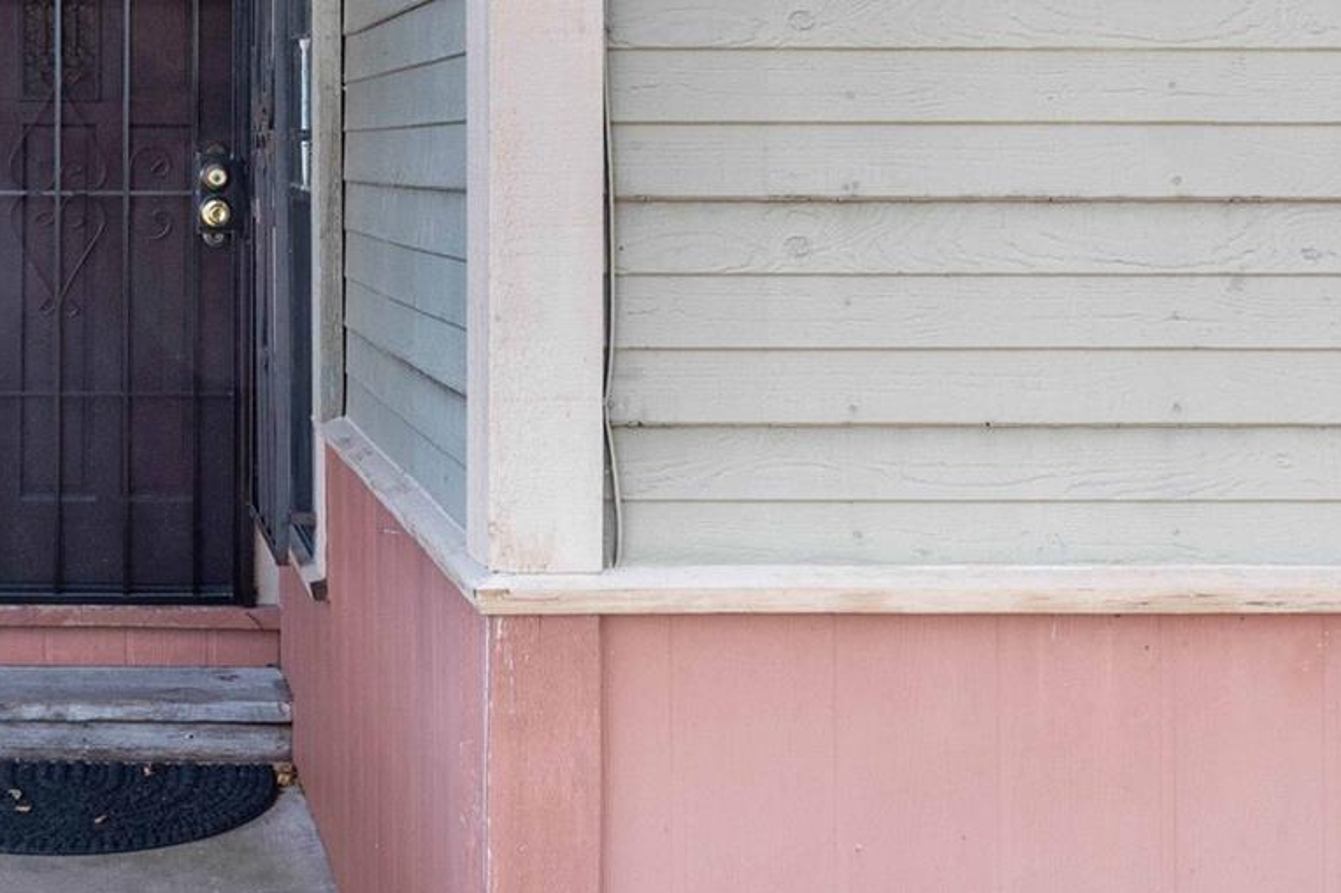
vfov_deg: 22.8
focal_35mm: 59
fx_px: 2197
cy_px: 244
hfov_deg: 31.7
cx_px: 39
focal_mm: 22
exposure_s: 1/160
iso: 400
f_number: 6.3
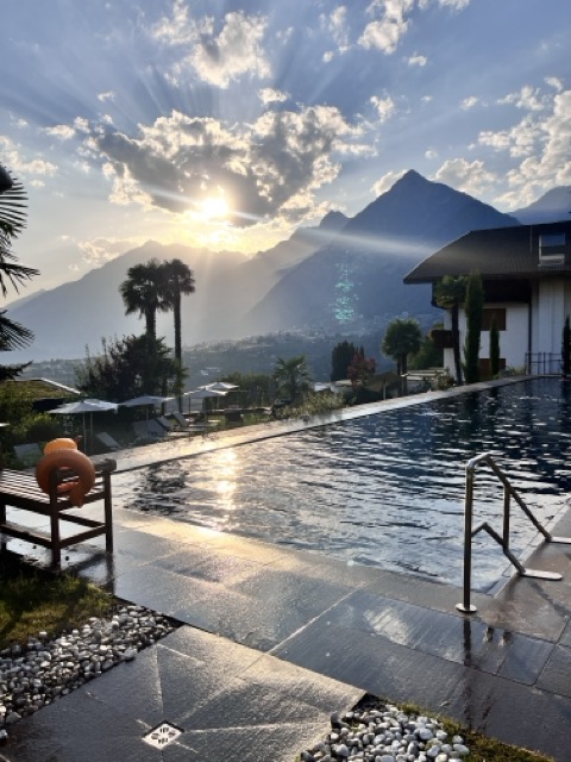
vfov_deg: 67.3
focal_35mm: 26
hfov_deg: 53.1
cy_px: 381
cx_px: 286
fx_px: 572
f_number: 1.6
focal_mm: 5.1
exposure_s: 1/5556
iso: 50
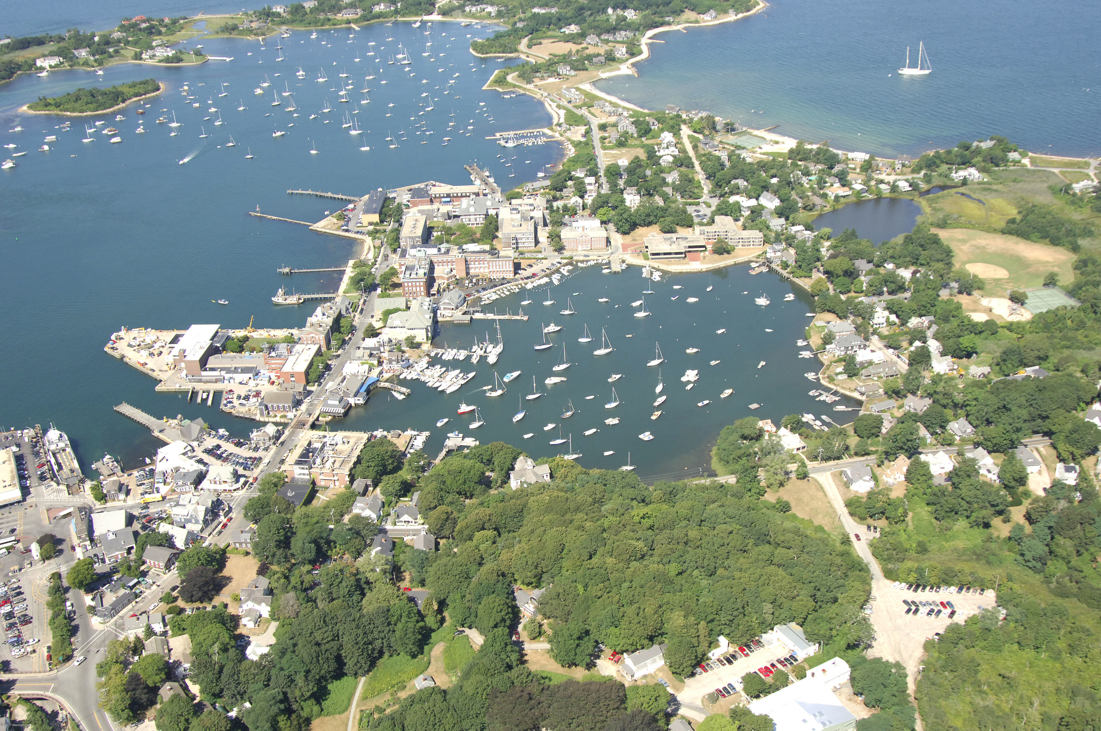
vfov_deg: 36.8
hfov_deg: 53.2
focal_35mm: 36
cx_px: 550
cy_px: 366
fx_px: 1100
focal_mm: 24
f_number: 5.6
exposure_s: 1/1000
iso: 400
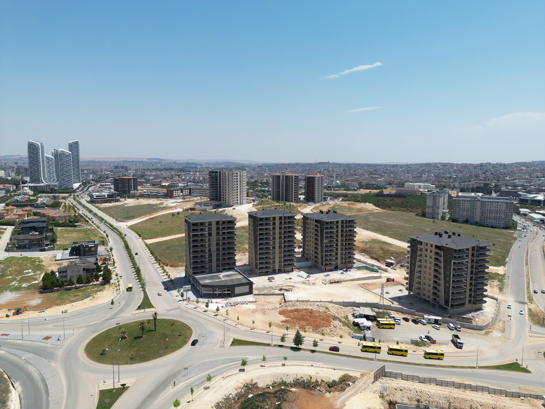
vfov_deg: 56.8
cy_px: 204
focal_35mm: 24
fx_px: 378
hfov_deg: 71.6
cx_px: 272
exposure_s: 1/4000
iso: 110
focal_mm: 6.72
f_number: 1.7
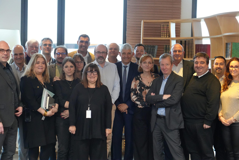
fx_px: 498
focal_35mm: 75
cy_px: 80
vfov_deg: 18.2
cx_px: 120
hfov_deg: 27.0
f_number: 4
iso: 5000
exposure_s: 1/160
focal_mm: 50
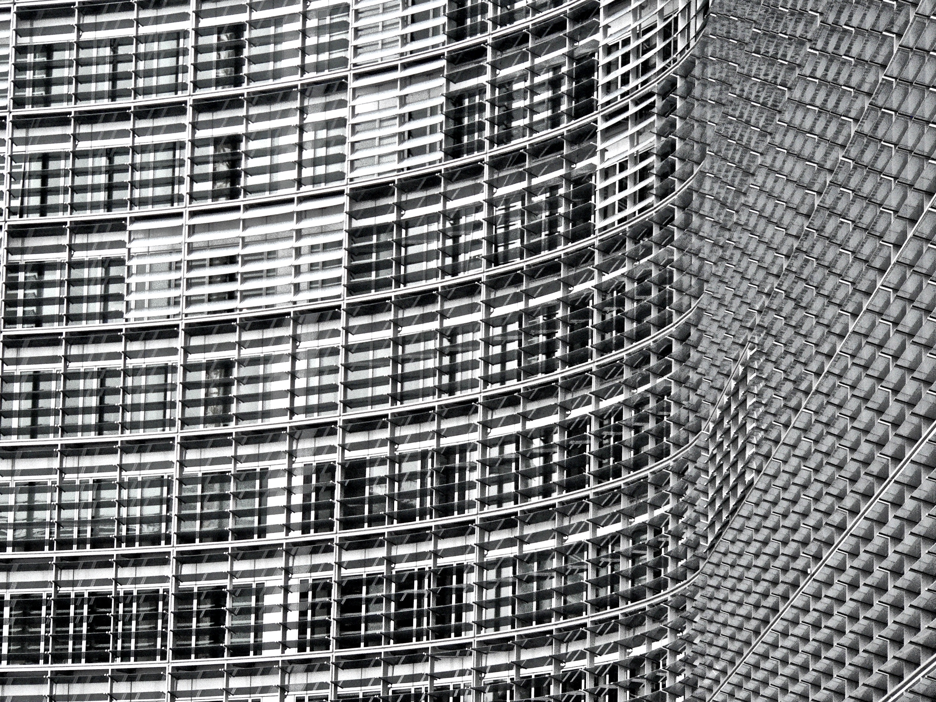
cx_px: 468
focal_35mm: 167
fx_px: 4516
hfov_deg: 11.8
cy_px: 351
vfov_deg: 8.9
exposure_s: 1/320
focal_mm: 27.9
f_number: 4
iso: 400
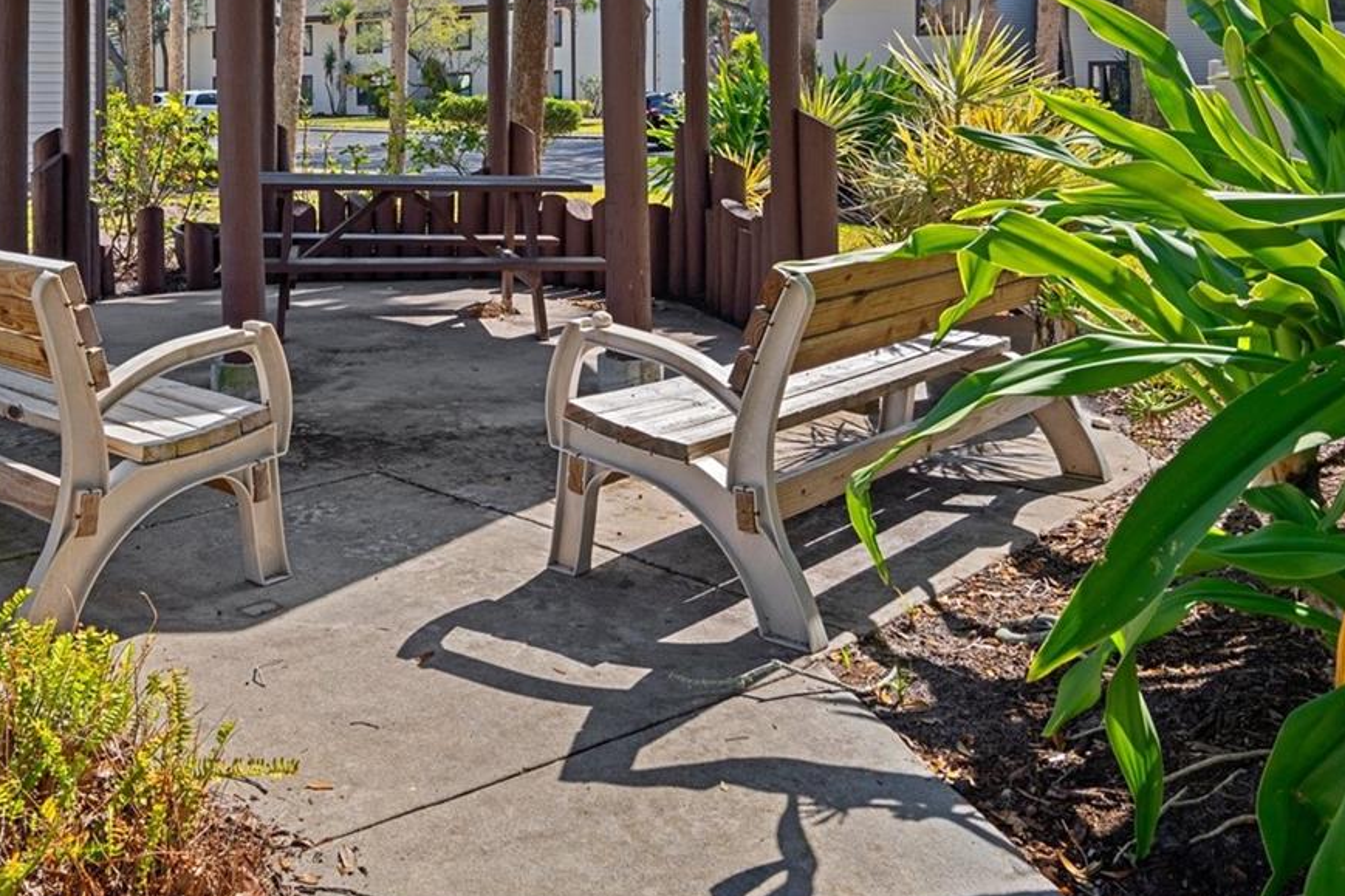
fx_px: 1307
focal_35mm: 35
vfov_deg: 36.1
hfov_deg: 53.5
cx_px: 457
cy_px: 132
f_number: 8
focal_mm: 19
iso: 320
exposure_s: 1/80
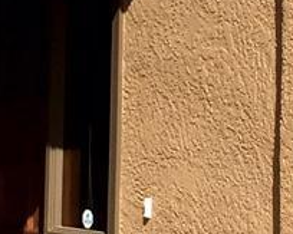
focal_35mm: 227
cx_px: 178
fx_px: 1968
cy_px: 56
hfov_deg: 8.5
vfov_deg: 6.8
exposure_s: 1/1799
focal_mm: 4.15
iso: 32
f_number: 2.2
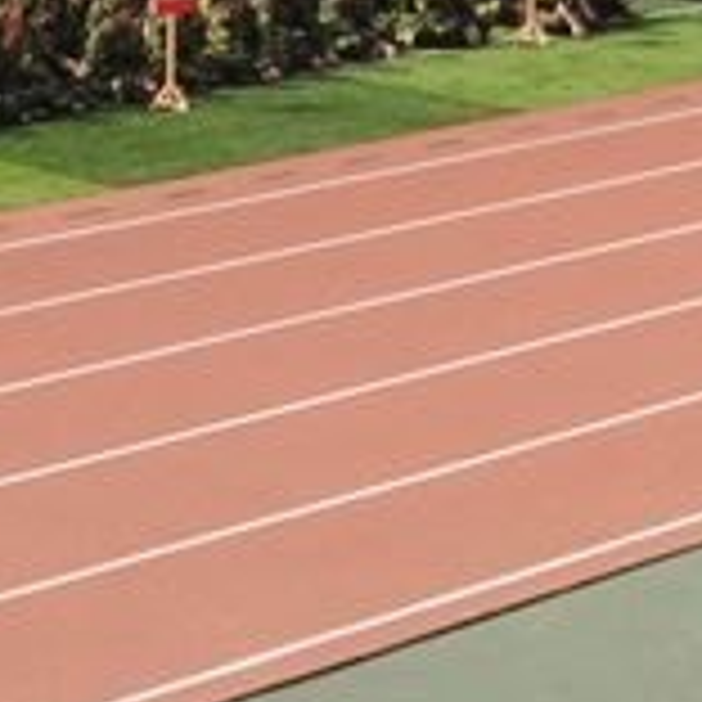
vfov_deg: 11.4
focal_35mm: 149
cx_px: 202
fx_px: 3419
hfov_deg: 11.7
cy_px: -268
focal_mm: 26
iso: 640
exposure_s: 1/500
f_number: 11
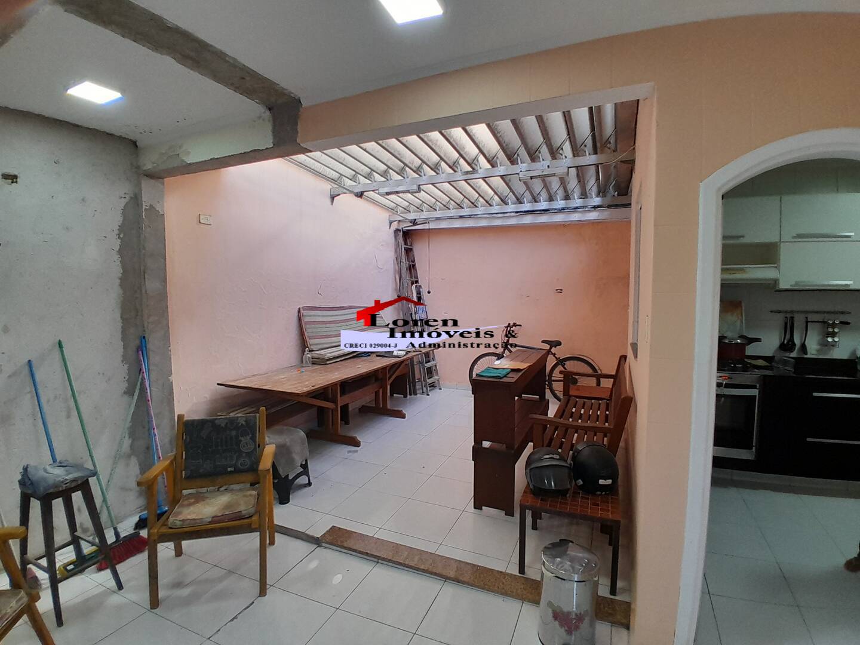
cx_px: 430
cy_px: 322
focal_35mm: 17
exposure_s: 1/60
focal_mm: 1.46
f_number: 2.2
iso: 50
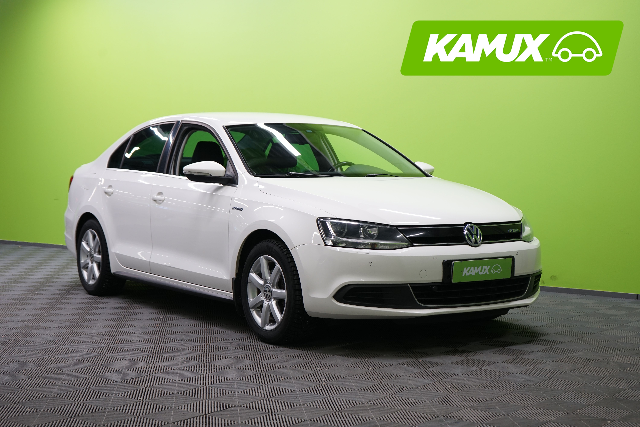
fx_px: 1013
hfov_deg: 35.1
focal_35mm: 57
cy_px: 214
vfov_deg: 23.8
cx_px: 320
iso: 640
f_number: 5
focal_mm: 57
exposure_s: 1/50
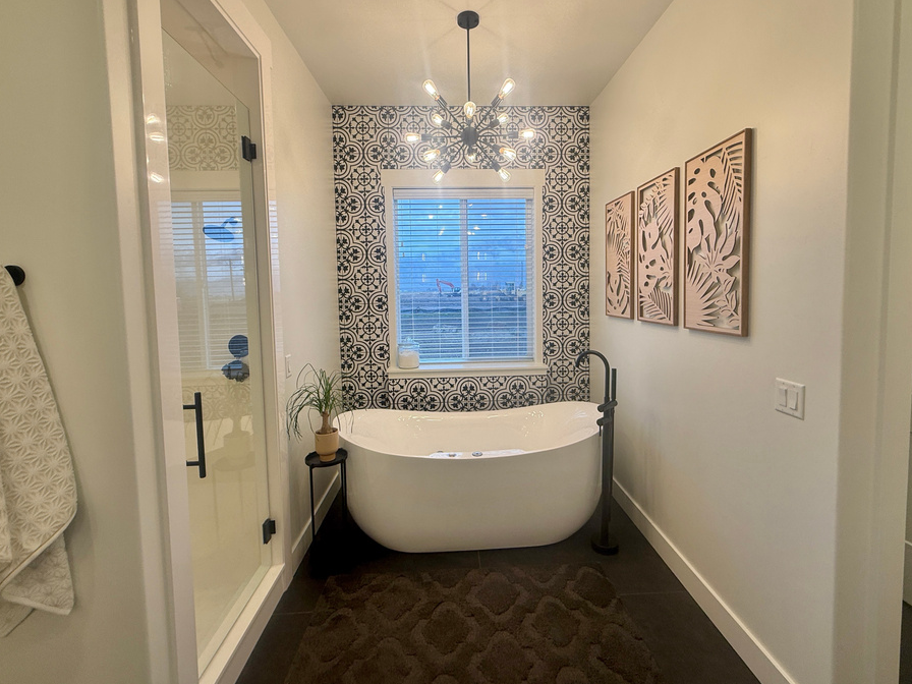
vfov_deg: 78.0
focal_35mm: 16
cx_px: 473
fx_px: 422
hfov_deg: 94.5
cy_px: 317
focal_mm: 2.22
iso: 50
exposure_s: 1/120
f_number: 2.2
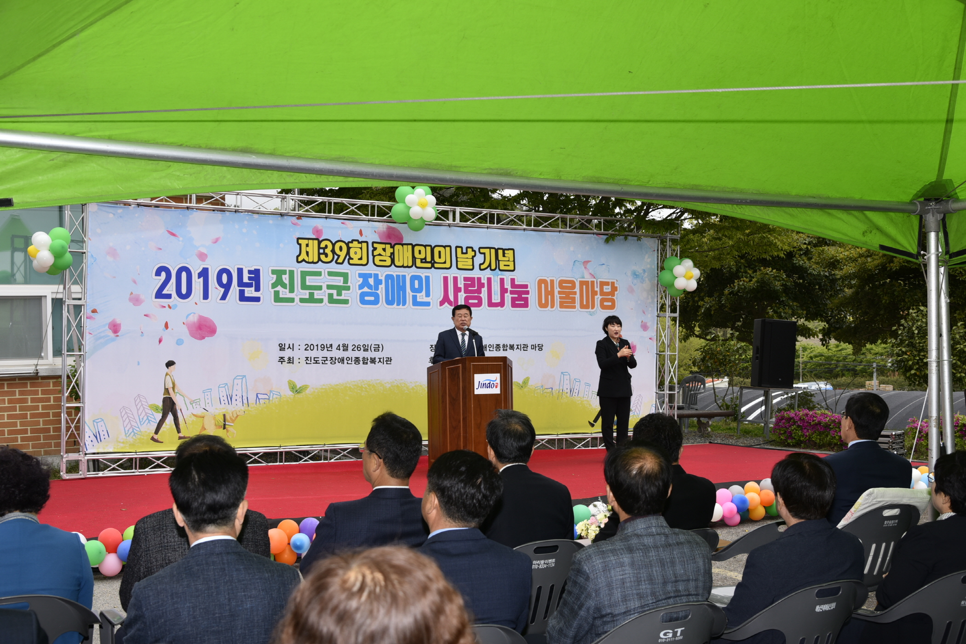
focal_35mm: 38
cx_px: 483
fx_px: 1020
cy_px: 322
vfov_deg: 35.1
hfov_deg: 50.7
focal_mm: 38
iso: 100
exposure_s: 1/125
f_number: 6.3
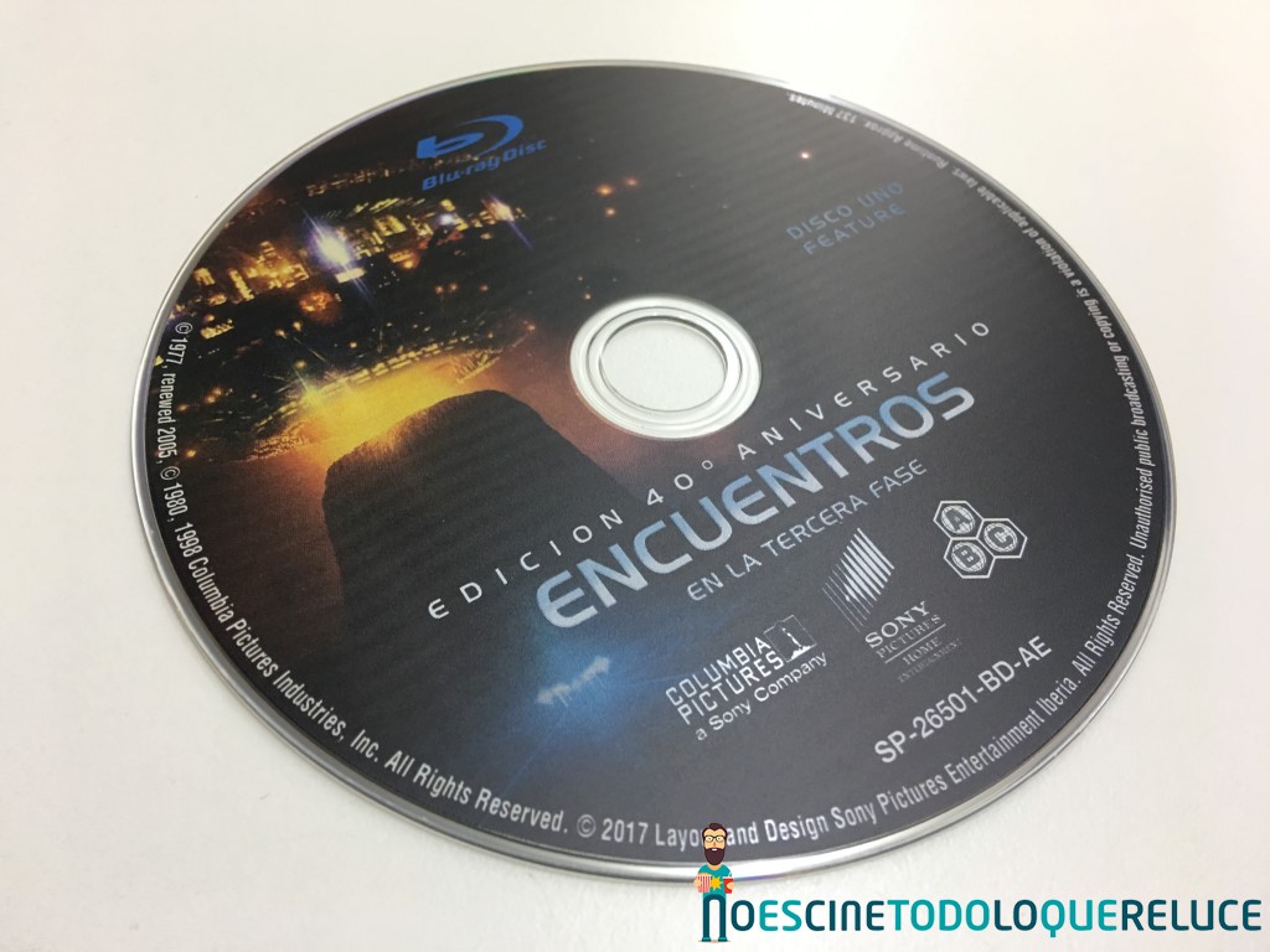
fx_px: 1064
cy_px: 476
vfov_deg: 48.2
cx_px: 635
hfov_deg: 61.7
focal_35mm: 29
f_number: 2.2
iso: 64
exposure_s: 1/17
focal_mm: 4.15
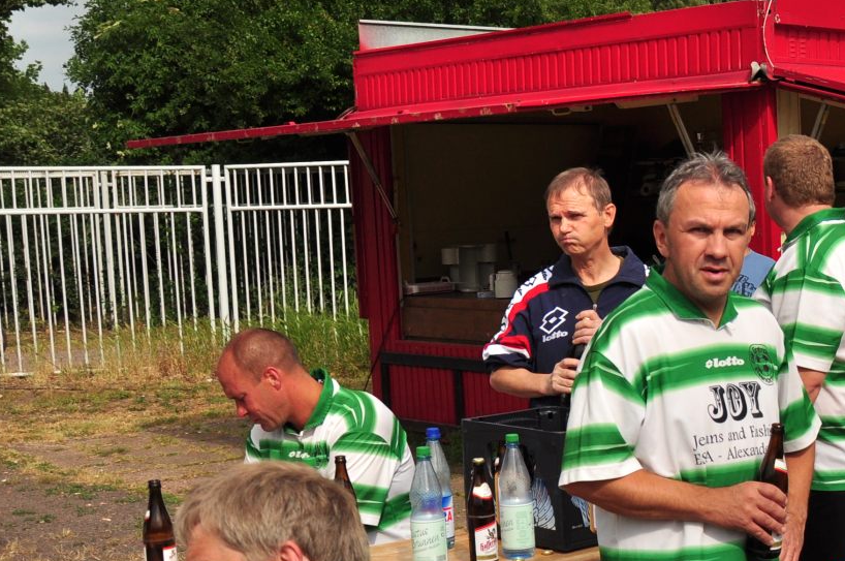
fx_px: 1547
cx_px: 979
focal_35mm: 66
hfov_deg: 27.4
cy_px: 398
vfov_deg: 20.4
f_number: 4.5
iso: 200
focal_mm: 18
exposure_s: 1/3200
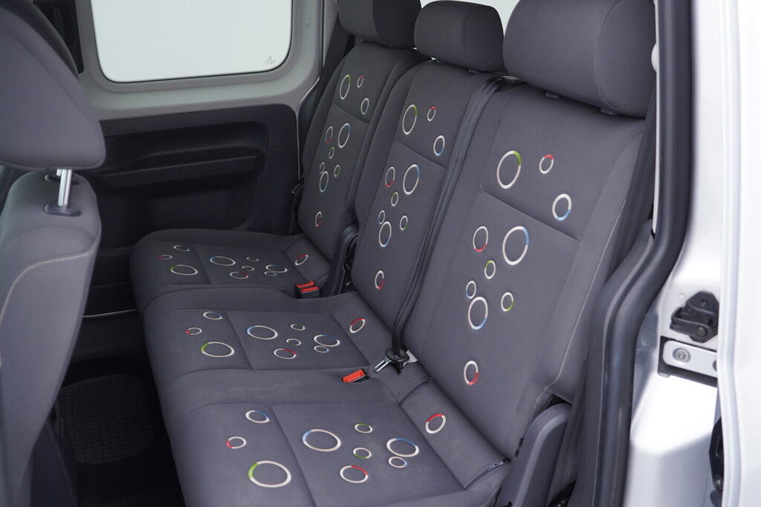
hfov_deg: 53.1
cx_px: 380
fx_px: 761
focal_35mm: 36
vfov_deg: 36.9
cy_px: 254
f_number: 2.8
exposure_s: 1/40
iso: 160
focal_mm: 24
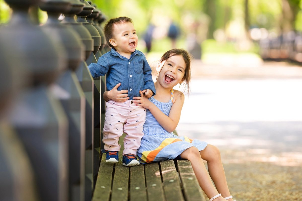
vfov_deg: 6.9
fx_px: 1678
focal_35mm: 200
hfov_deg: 10.3
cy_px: 100
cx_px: 151
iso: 500
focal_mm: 200
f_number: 4.5
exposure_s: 1/250
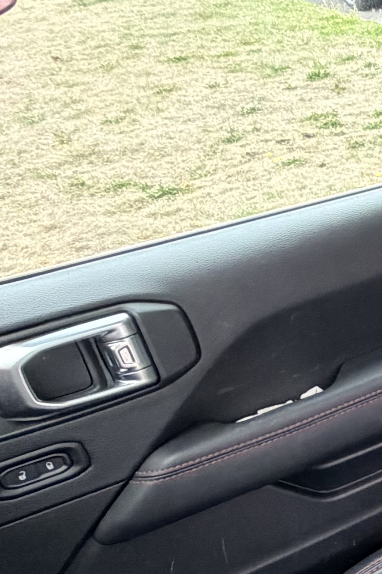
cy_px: 284
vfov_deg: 31.4
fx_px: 1019
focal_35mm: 64
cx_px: 973
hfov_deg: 13.6
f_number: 2.2
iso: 320
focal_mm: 2.22
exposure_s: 1/105
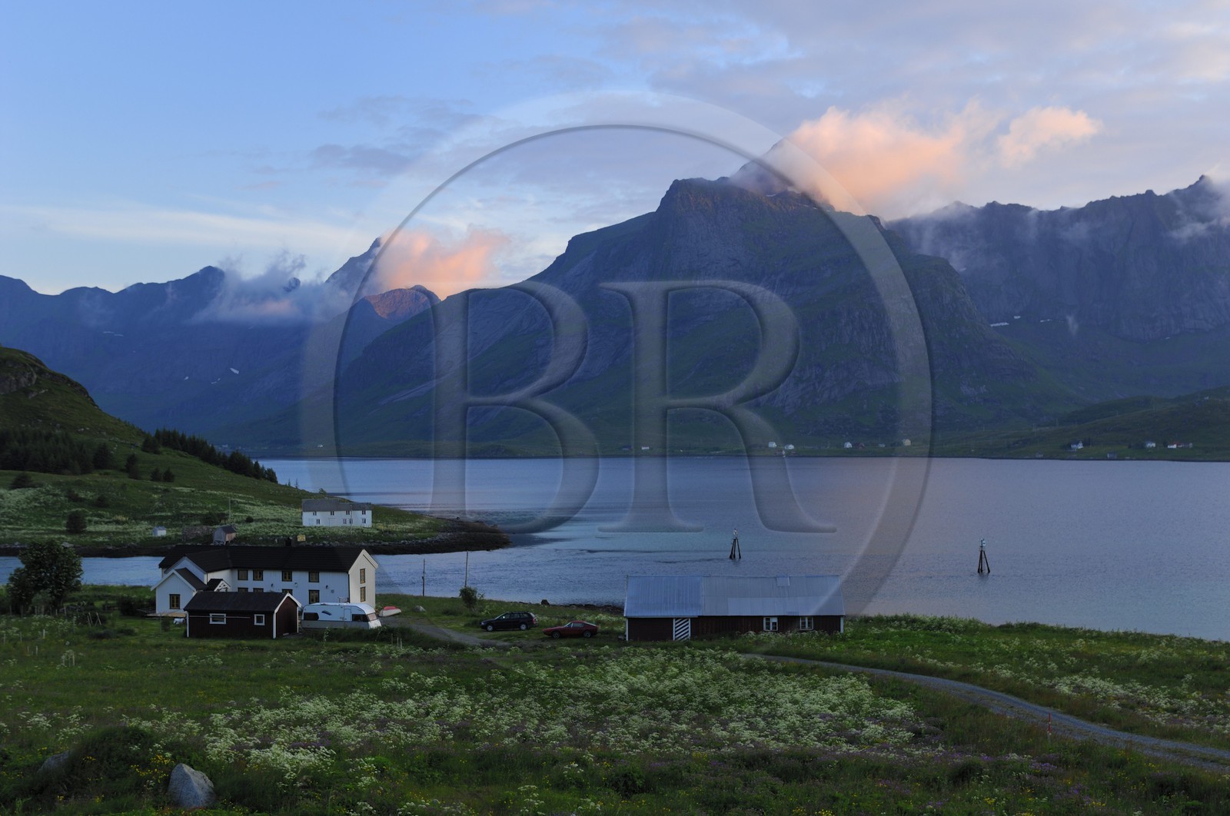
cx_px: 615
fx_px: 1586
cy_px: 408
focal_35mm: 46
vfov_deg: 28.9
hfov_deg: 42.4
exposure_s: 1/100
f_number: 3.5
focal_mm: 31
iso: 100
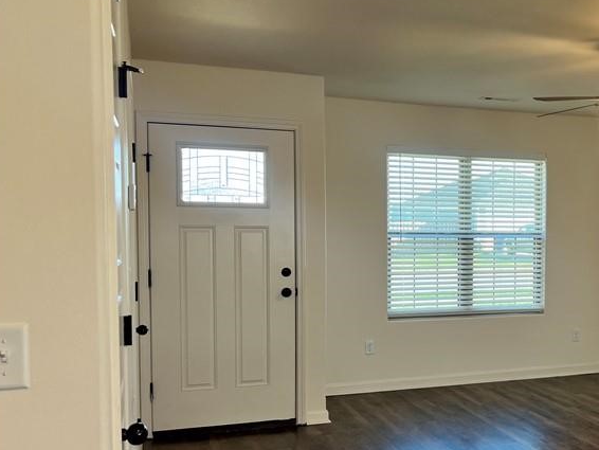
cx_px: 531
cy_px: 266
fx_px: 814
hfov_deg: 37.9
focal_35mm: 47
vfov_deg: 30.8
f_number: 1.5
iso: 32
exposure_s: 1/143
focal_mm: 5.7
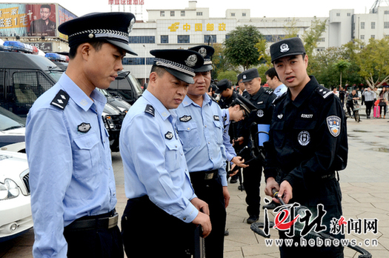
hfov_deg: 38.9
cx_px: 194
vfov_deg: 26.4
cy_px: 129
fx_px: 550
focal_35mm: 51
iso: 800
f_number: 10
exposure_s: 1/400
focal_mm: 34
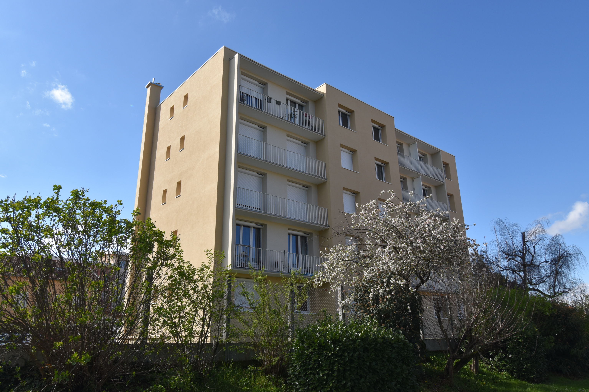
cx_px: 289
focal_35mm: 25
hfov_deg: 71.5
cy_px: 189
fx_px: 409
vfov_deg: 51.3
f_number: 9
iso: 200
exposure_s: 1/320
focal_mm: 16
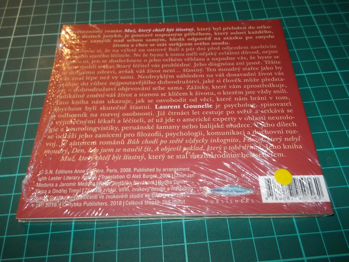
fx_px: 292
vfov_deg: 48.2
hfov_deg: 61.7
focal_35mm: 29
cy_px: 131
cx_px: 174
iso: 200
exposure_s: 1/30
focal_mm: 4.1
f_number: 3.3
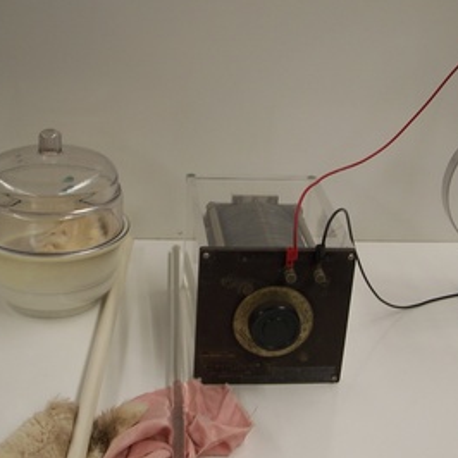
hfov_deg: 29.1
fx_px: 883
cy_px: 234
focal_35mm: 59
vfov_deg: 29.1
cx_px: 236
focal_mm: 7.8
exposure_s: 1/30
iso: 64
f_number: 2.8
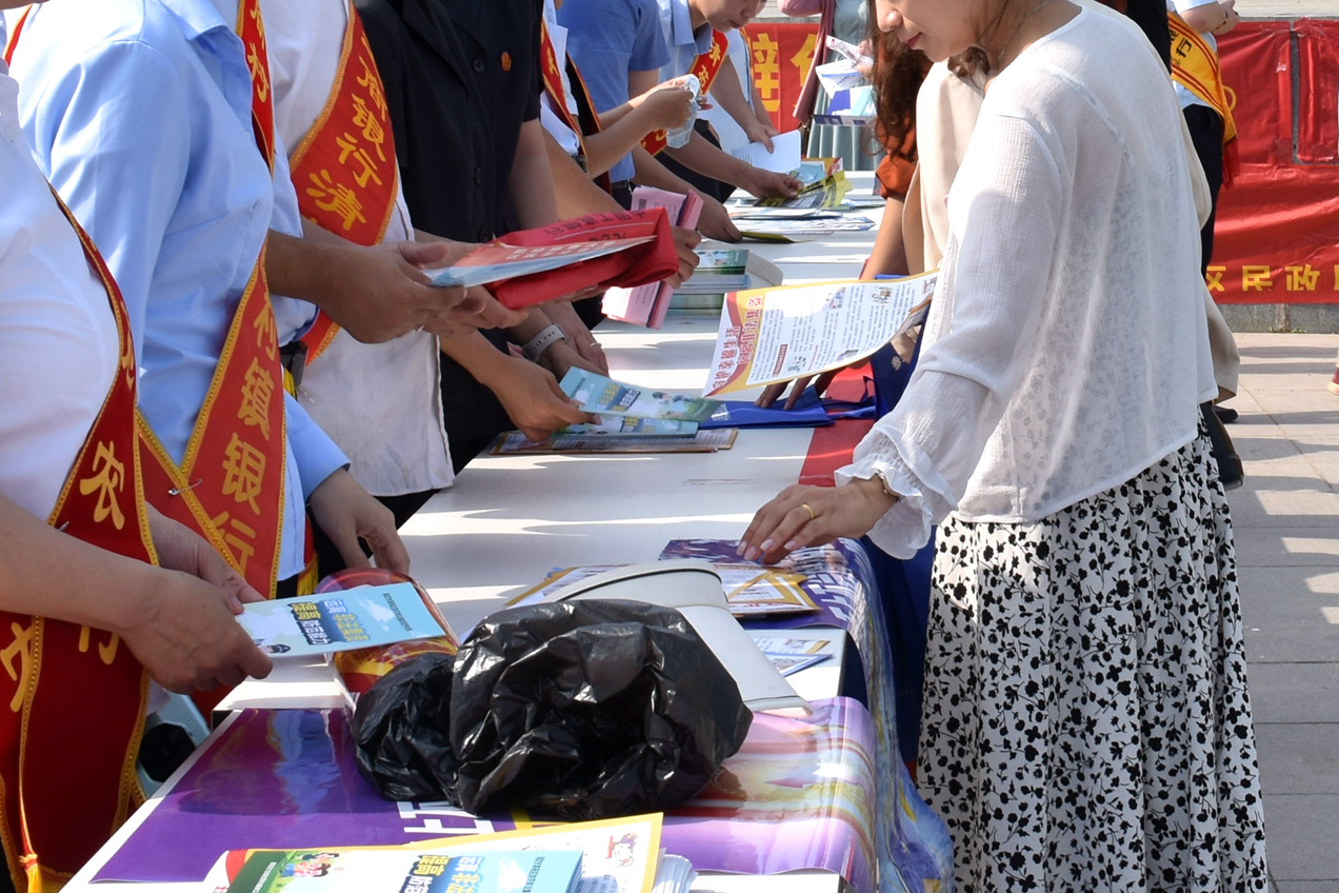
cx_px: 1145
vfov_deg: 14.5
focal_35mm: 92
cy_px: -83
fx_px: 3422
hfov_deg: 21.7
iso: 100
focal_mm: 26
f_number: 11
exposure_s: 1/125
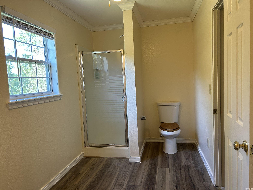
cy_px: 95
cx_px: 126
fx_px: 190
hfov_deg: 67.3
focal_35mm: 26
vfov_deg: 53.1
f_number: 1.5
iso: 80
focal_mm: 5.7
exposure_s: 1/60
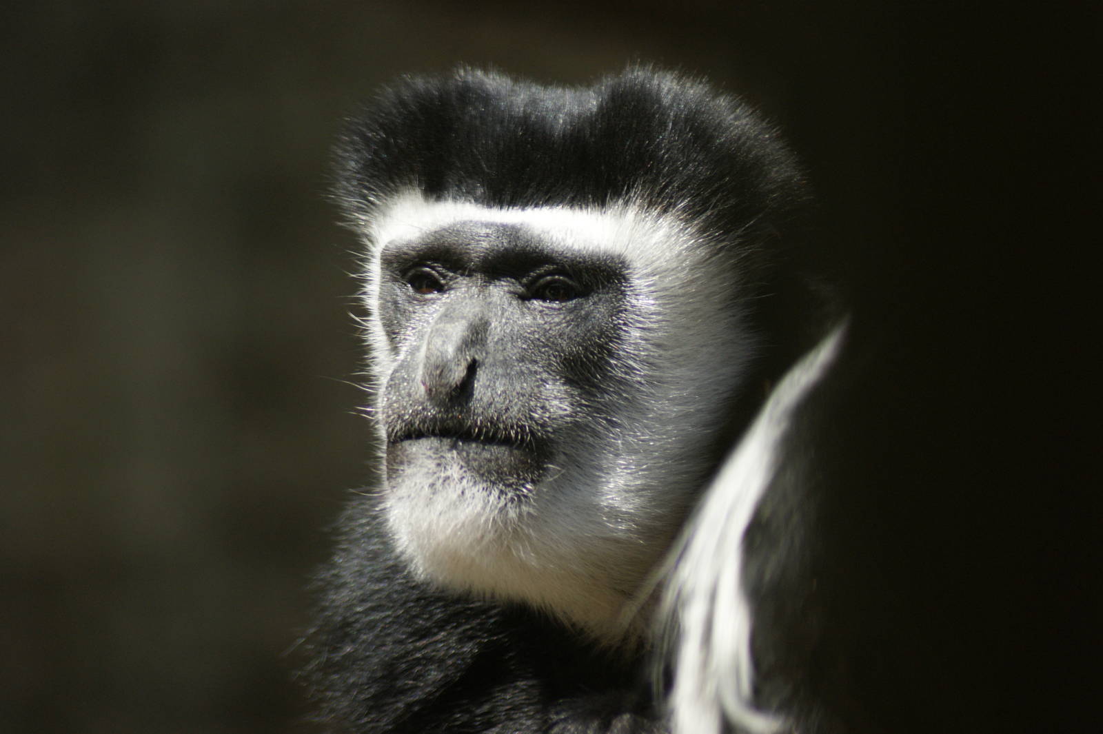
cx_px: 552
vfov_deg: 3.1
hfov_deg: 4.6
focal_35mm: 450
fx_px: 13780
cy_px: 367
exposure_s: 1/500
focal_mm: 300
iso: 320
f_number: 5.6
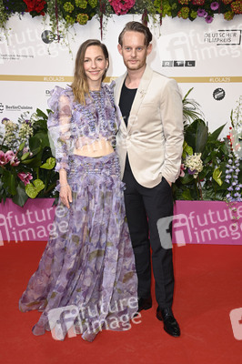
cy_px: 182
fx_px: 505
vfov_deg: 39.6
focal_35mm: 50
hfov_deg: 26.9
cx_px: 121
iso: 640
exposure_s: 1/200
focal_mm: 50
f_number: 6.3
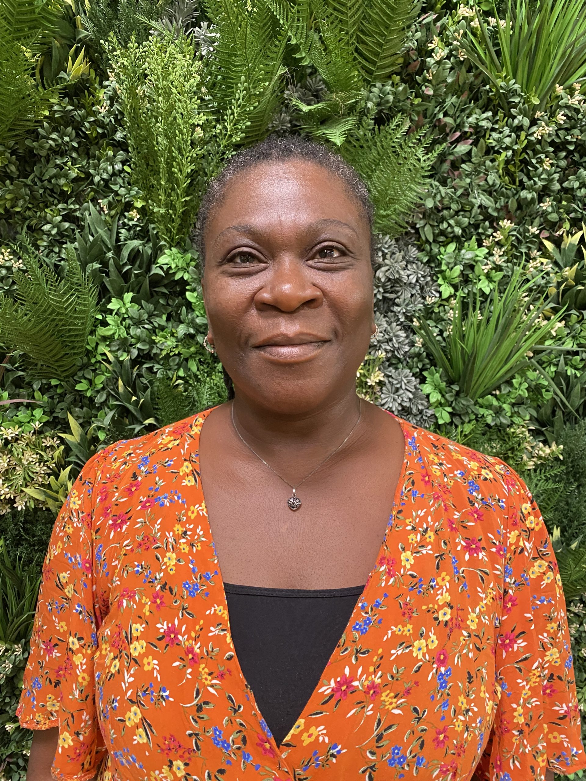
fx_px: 587
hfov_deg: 53.1
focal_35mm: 26
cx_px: 293
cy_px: 390
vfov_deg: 67.3
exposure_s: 1/54
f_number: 1.8
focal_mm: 4.25
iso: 500
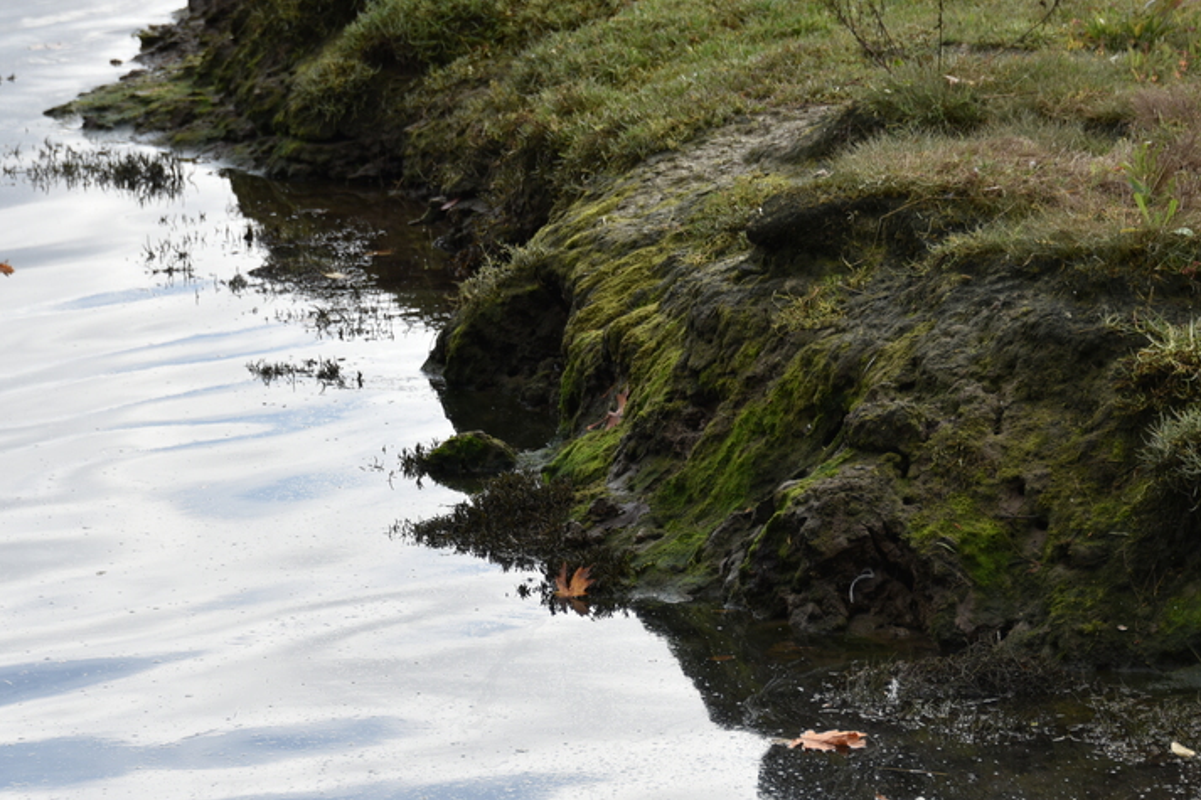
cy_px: 367
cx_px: 694
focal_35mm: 219
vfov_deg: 6.3
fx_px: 7304
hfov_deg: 9.4
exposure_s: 1/250
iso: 100
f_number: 6.3
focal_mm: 122
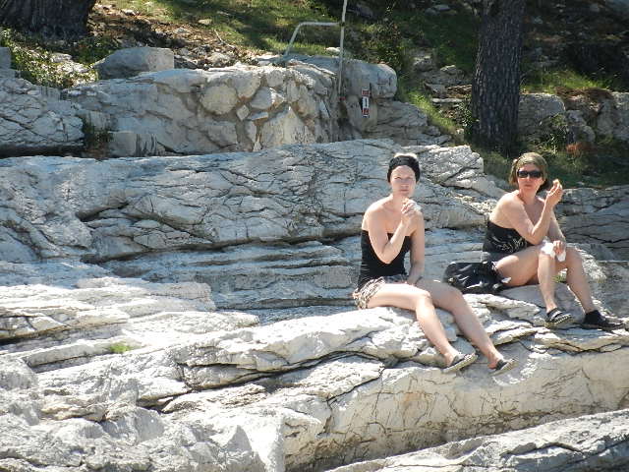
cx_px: 314
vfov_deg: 3.3
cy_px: 236
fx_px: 8177
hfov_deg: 4.4
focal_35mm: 450
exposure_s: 1/640
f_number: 5.9
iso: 400
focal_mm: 81
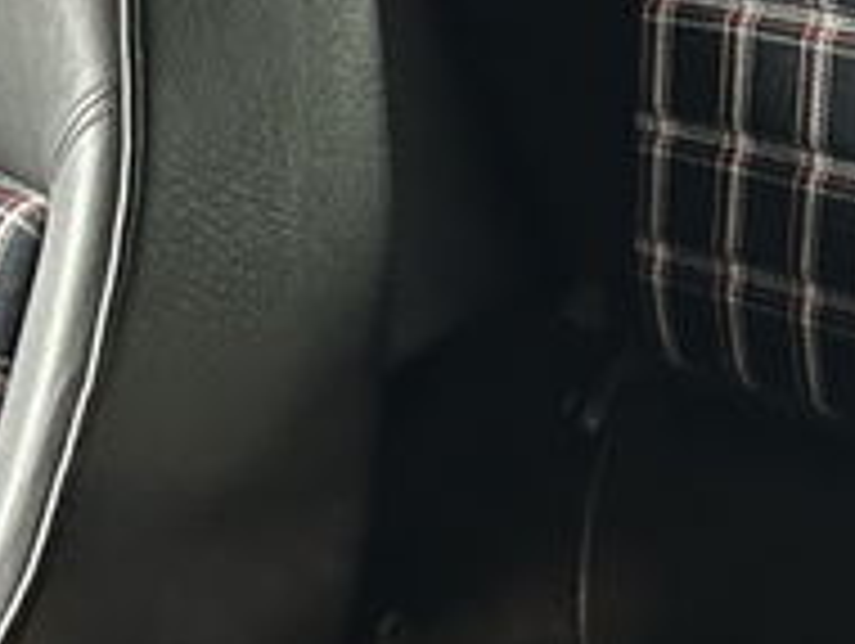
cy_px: 671
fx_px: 2597
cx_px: 945
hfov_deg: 18.0
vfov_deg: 13.9
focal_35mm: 105
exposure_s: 1/13
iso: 500
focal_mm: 5.1
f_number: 1.6
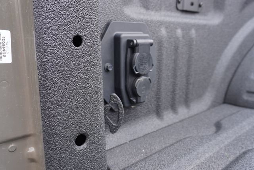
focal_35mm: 28
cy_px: 85
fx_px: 201
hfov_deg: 64.5
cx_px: 127
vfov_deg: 45.8
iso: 100
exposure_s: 1/60
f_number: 4
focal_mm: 19
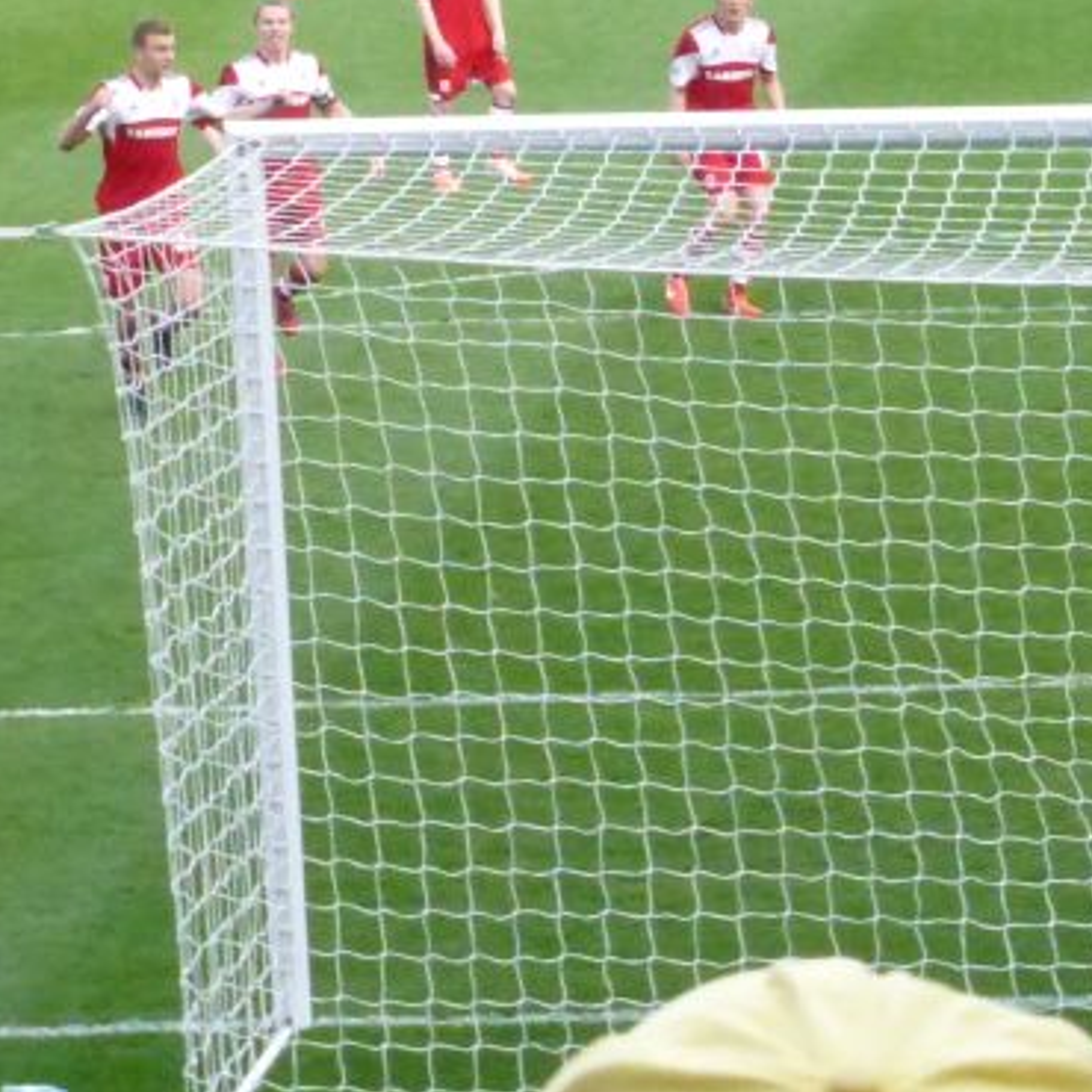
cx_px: 1650
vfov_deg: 8.1
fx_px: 7673
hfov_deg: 8.0
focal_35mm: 215
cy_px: 561
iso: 1600
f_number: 5
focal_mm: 13.3
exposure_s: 1/640
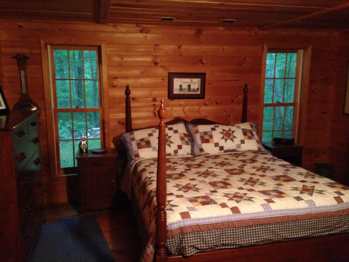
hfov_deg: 55.4
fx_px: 333
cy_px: 131
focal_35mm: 33
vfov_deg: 42.9
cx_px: 174
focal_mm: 4.12
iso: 800
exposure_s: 1/15
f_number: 2.4
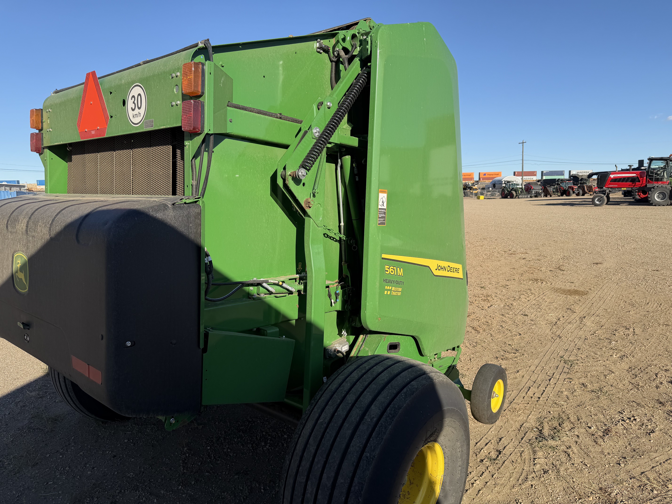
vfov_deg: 56.8
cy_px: 252
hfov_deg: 71.6
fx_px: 466
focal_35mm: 24
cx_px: 336
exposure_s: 1/3584
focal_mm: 6.76
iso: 80
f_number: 1.78
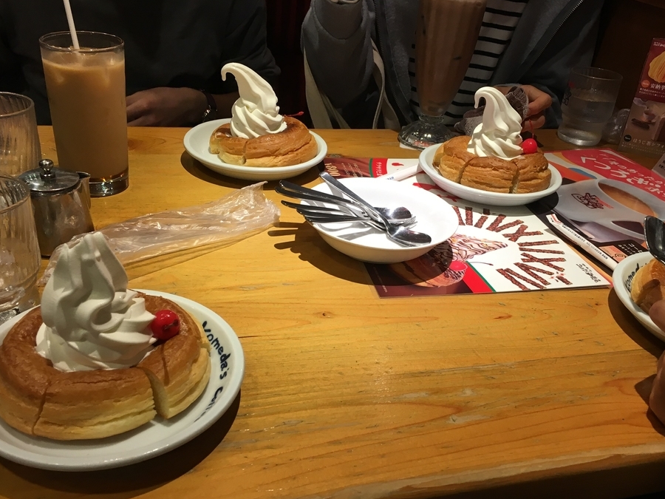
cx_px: 343
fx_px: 634
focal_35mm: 33
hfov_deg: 55.3
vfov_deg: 42.9
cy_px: 254
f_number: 2.2
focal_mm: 4.15
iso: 50
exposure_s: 1/30
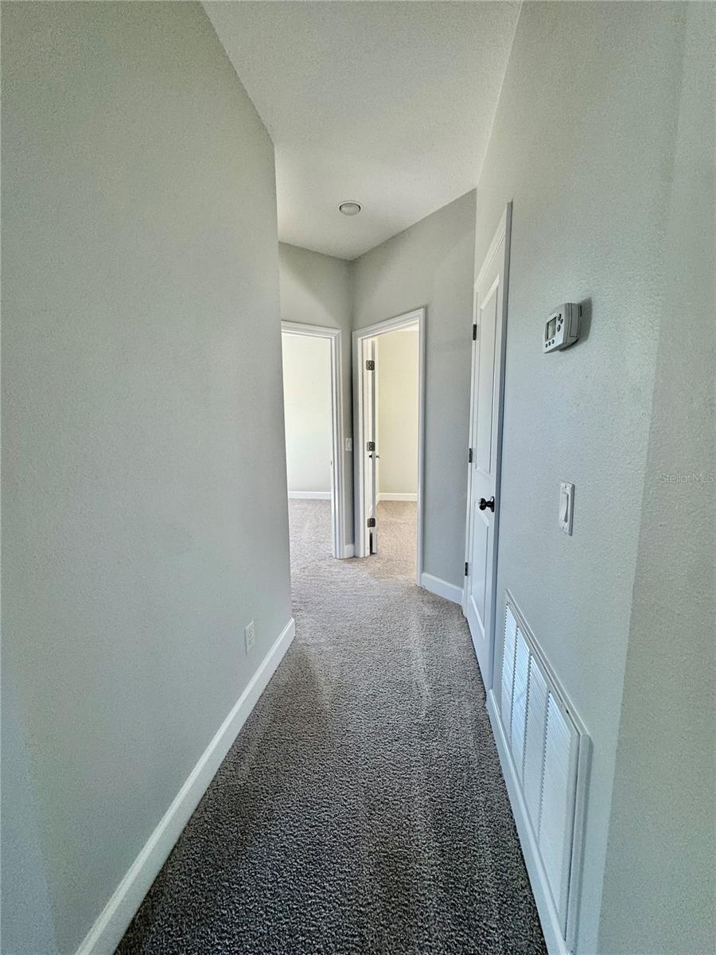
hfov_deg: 85.7
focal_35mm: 14
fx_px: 386
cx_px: 358
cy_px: 478
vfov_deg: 102.1
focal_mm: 2.22
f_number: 2.2
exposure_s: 1/120
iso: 100
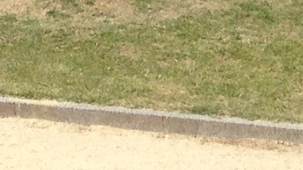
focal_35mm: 264
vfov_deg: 4.1
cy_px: -654
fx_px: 2120
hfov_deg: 8.0
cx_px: -180
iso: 50
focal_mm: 4.12
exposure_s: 1/1642
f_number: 2.4
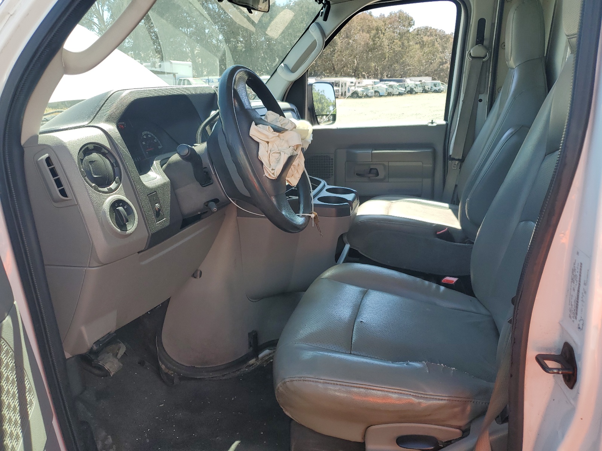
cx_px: 301
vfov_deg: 53.1
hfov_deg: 67.3
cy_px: 226
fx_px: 452
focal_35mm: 26
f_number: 1.5
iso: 50
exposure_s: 1/769
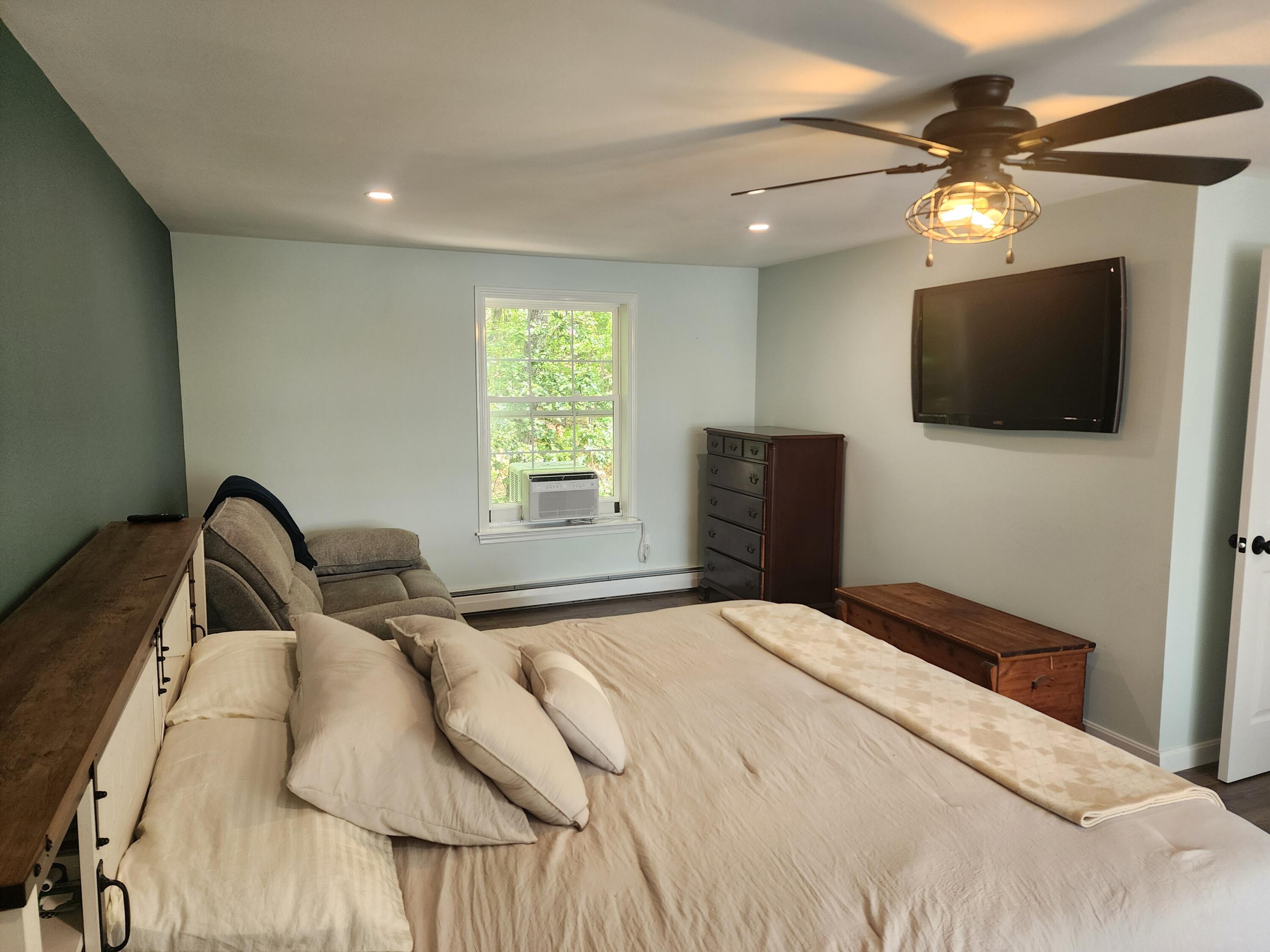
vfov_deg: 58.9
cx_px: 635
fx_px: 844
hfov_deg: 73.9
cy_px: 476
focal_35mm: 23
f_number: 1.8
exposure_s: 1/120
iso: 160
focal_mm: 6.4
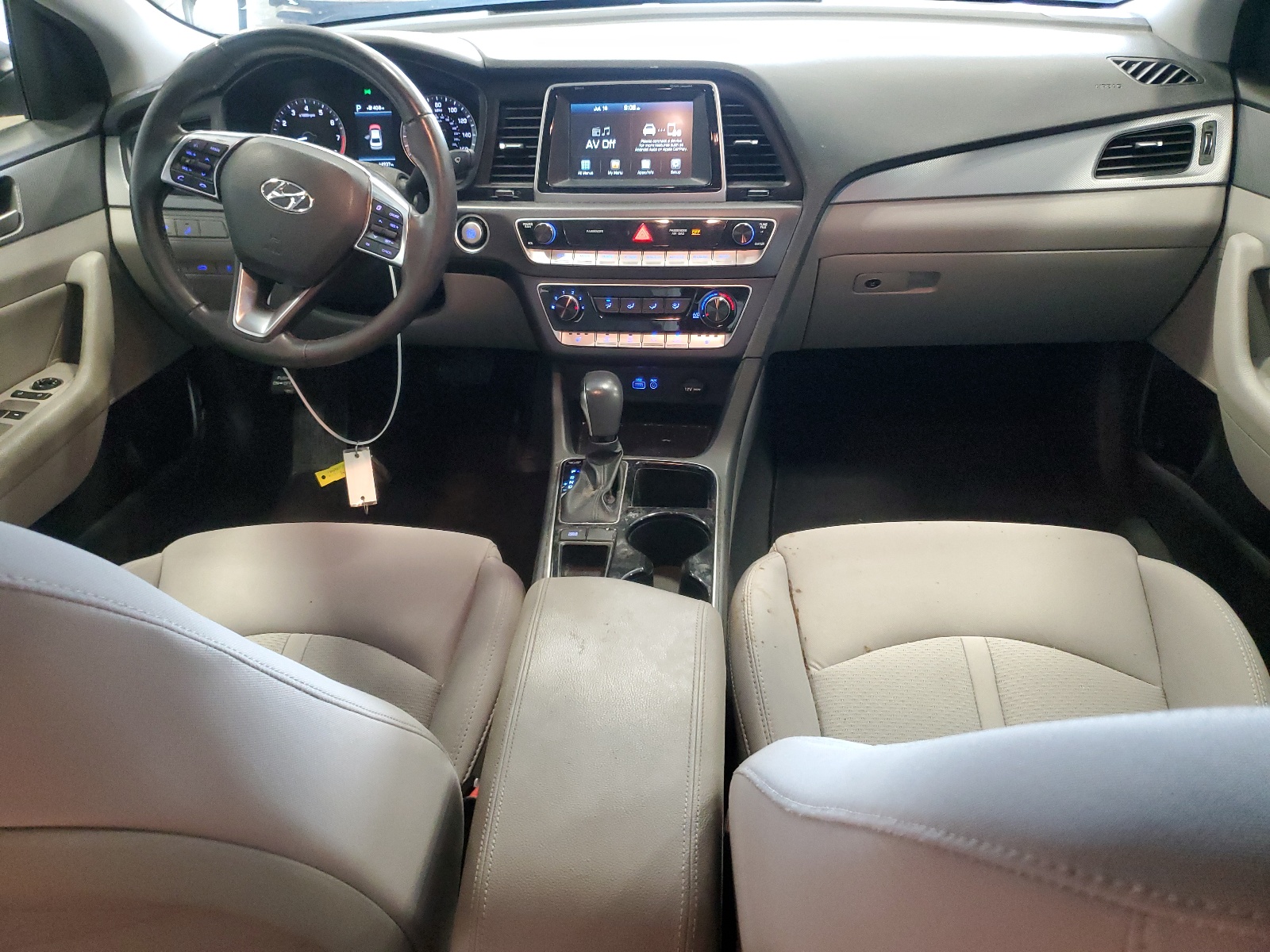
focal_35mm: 26
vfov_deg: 53.1
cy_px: 476
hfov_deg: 67.3
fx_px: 954
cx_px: 635
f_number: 1.5
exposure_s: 1/60.2
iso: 409
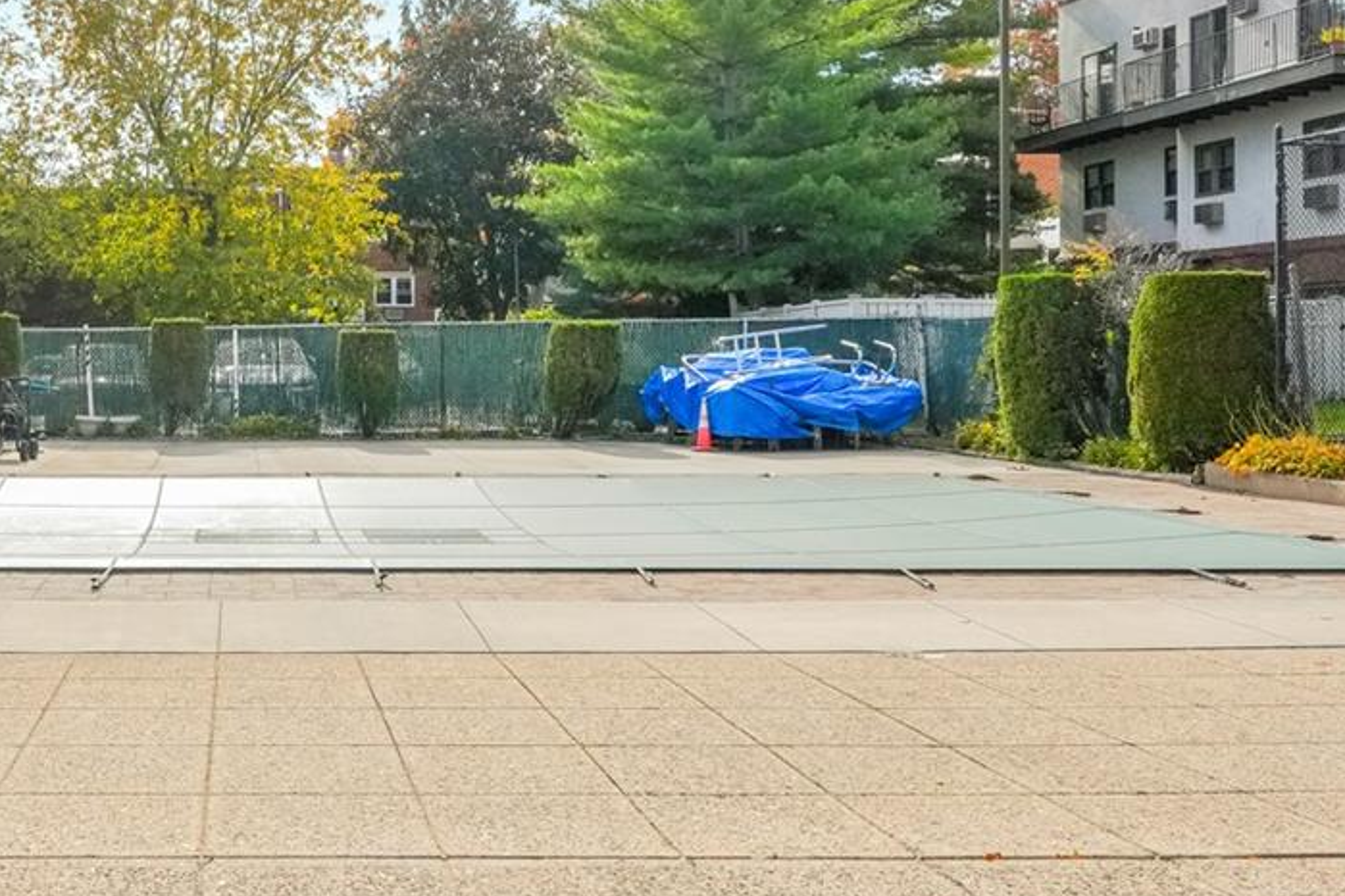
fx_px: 1532
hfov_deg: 44.8
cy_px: 322
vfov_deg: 32.4
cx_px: 244
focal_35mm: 41
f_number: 10
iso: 1000
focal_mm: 14
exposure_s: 1/1000
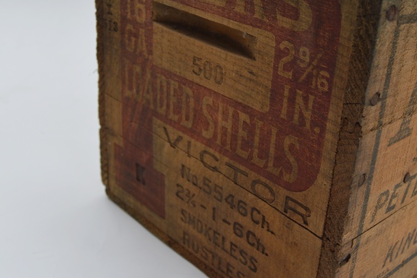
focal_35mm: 47
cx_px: 224
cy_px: 131
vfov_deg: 28.7
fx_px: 542
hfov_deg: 42.1
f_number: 5
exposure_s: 1/100
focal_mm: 19
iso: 100
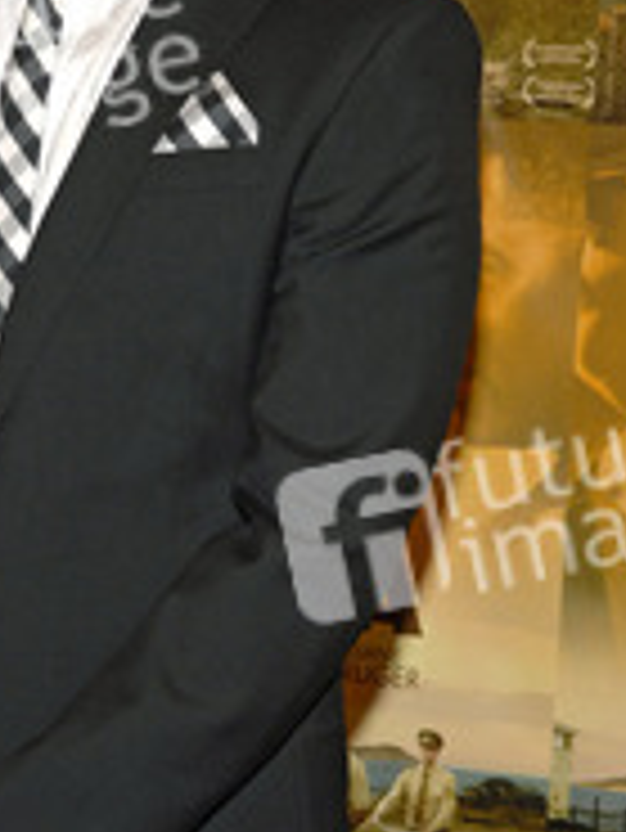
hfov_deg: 9.5
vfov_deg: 12.6
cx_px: 104
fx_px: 3757
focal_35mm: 156
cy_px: 292
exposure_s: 1/100
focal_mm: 50
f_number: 6.3
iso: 400
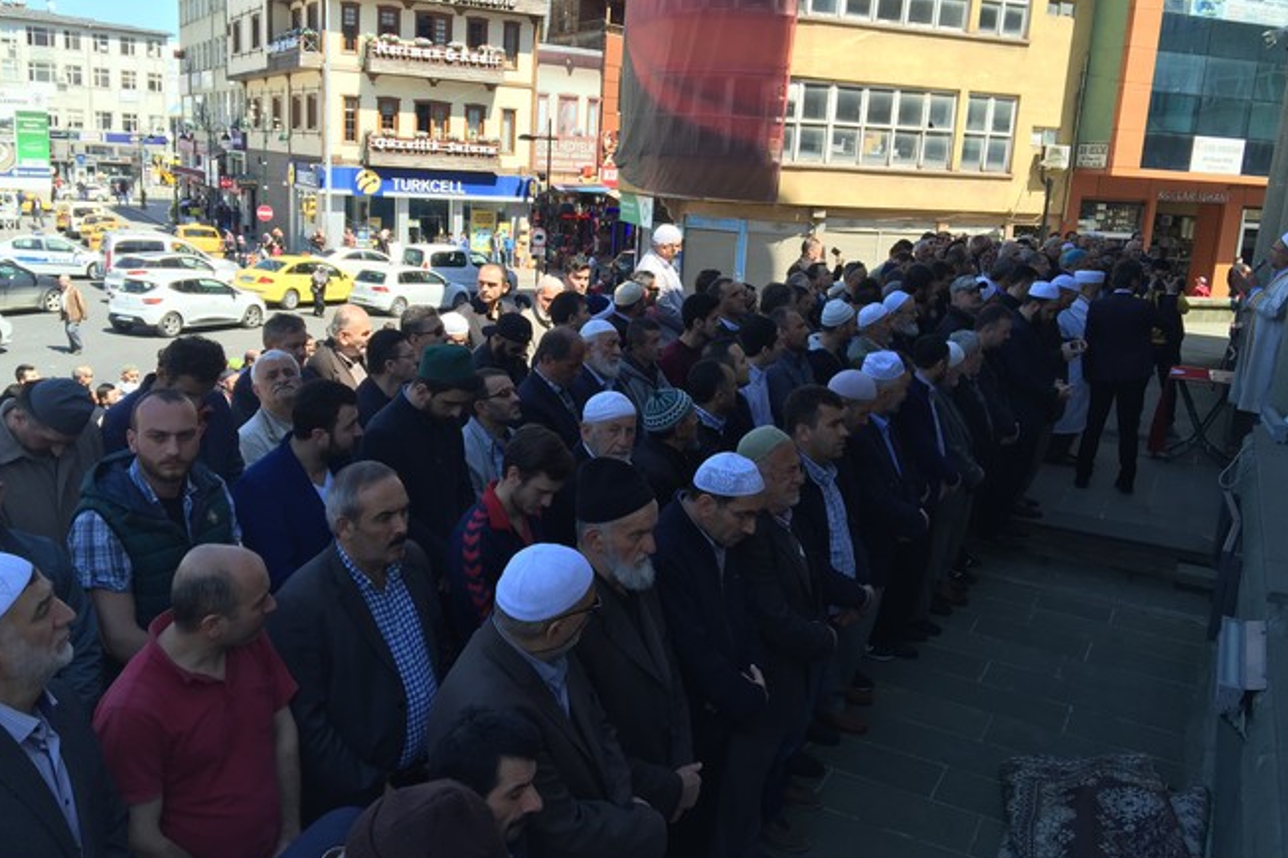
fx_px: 1109
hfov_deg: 60.3
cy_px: 399
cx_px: 632
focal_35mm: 31
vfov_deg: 42.3
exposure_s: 1/638
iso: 32
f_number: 2.2
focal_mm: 4.15
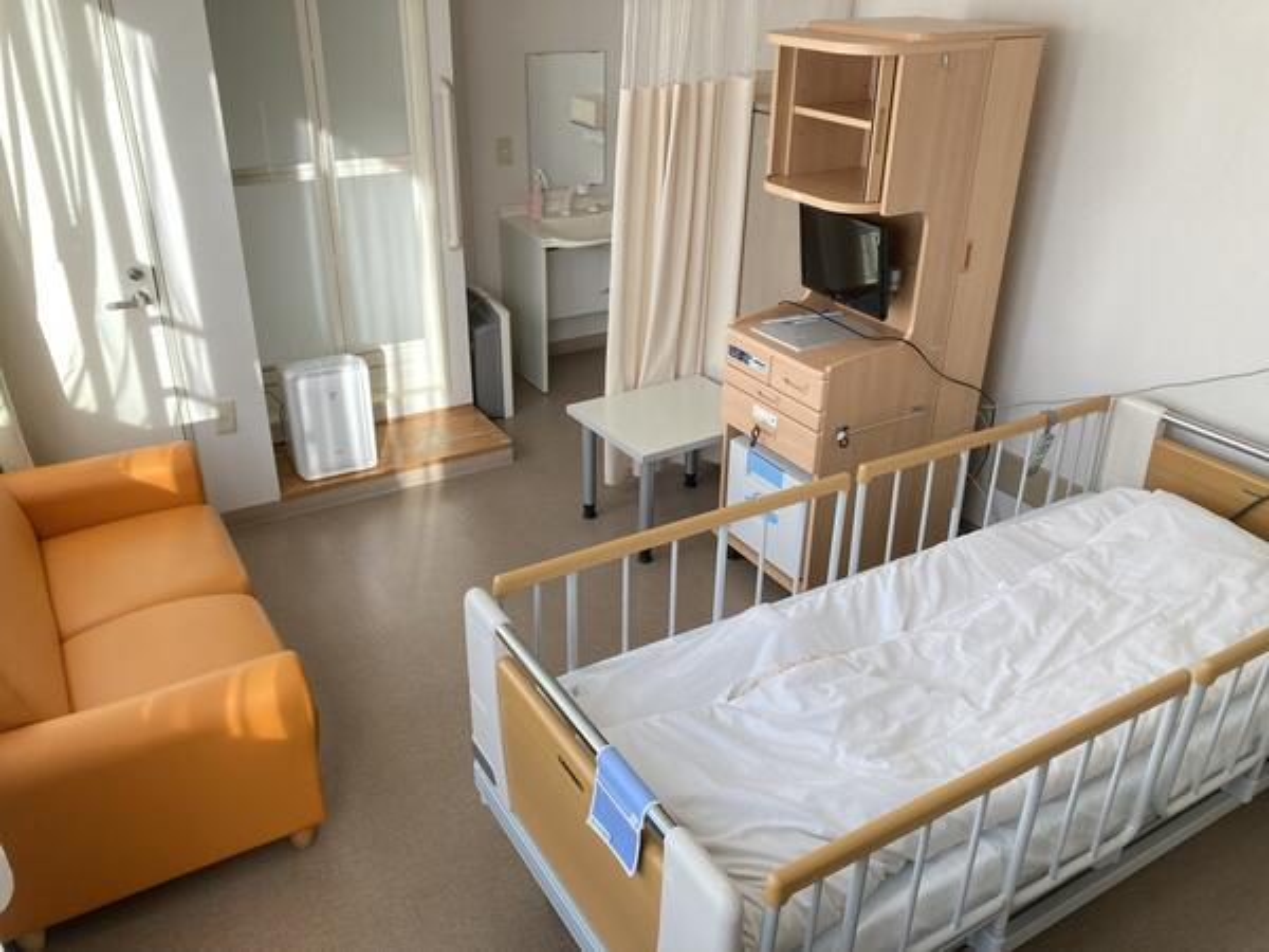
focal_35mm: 28
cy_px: 476
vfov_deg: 49.7
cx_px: 634
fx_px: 1026
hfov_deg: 63.4
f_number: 1.8
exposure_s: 1/121
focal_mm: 3.99
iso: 64
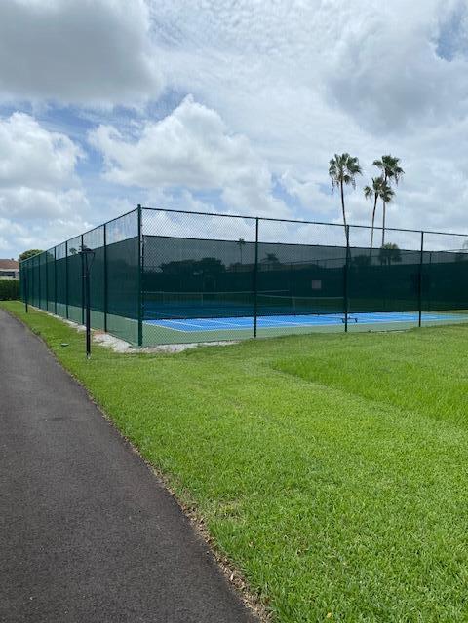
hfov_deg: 53.1
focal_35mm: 26
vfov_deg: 67.3
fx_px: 469
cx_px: 234
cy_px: 312
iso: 32
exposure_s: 1/4608
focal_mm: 4.25
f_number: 1.8
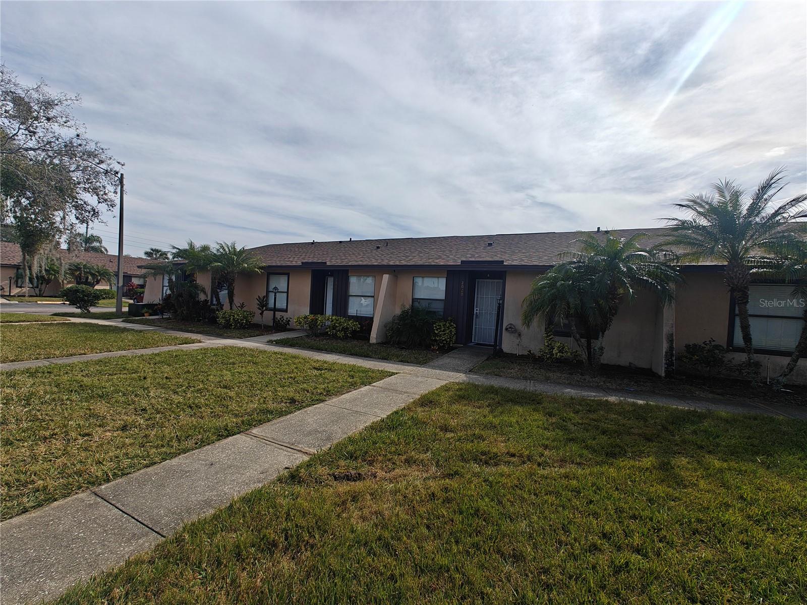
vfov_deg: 85.7
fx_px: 326
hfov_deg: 102.1
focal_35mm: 14
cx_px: 404
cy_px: 302
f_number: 2.2
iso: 64
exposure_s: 1/2926
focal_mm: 2.62
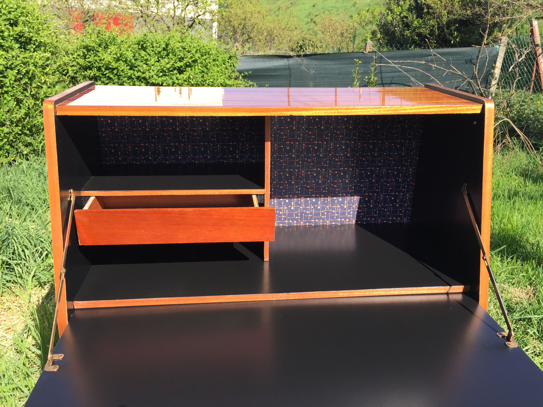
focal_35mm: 29
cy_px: 204
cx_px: 272
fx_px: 455
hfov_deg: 61.7
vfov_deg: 48.2
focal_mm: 4.15
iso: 32
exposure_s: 1/694
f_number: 2.2
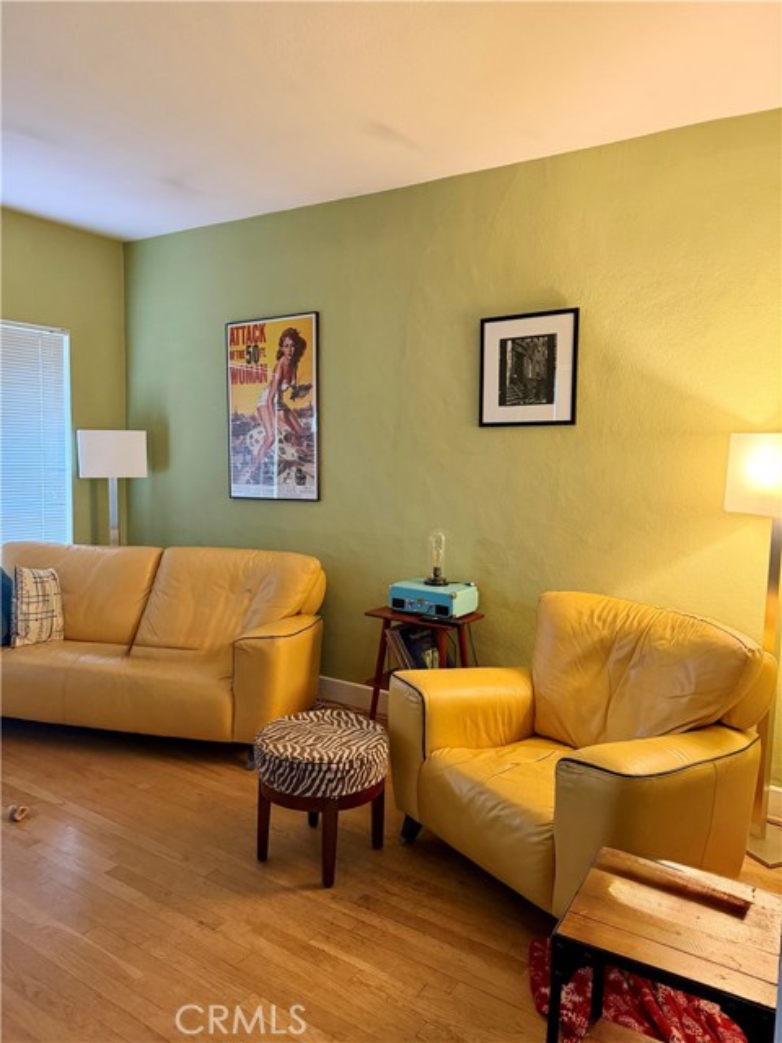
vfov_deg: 71.6
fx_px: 723
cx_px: 391
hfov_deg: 56.8
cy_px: 522
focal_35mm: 24
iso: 500
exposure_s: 1/60
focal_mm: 6.76
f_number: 1.78
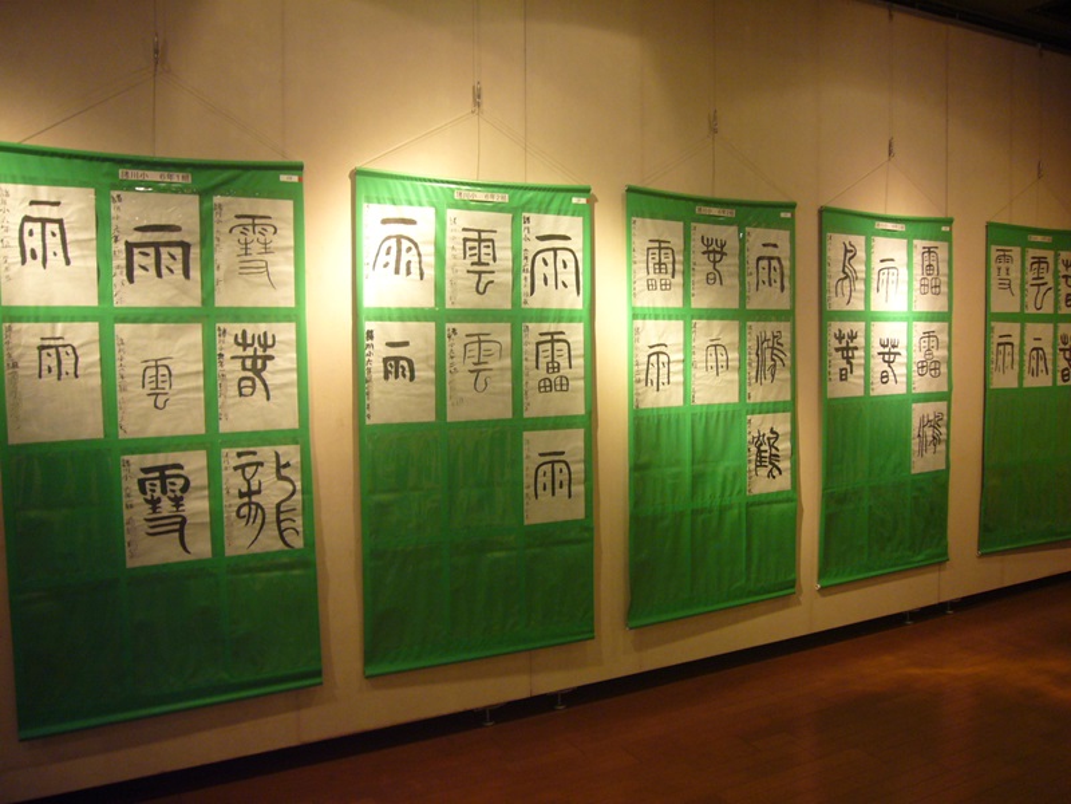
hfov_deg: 63.4
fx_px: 866
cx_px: 536
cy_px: 402
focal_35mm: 28
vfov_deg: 49.7
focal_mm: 4.6
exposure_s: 1/10
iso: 160
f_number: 2.8
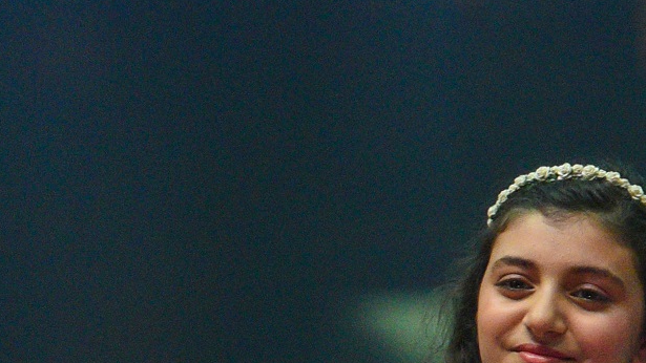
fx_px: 14492
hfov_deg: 2.6
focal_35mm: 846
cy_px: 851
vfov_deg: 1.4
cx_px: 49
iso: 2000
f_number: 2.8
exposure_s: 1/2500
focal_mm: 135
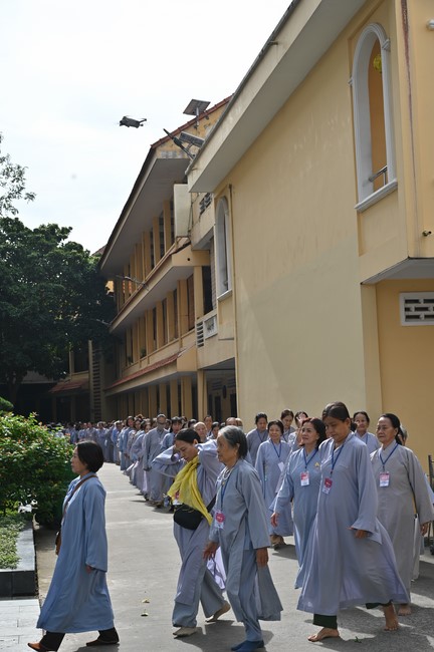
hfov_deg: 24.6
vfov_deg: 36.3
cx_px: 217
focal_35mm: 55
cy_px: 326
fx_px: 997
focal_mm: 55
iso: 100
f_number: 6.3
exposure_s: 1/320
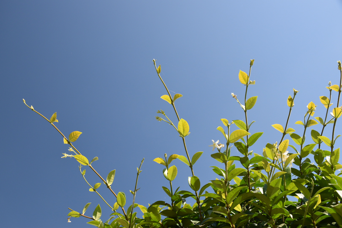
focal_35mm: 36
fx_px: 342
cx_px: 171
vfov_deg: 36.9
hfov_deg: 53.1
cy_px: 114
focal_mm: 24
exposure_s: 1/250
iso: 250
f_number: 8
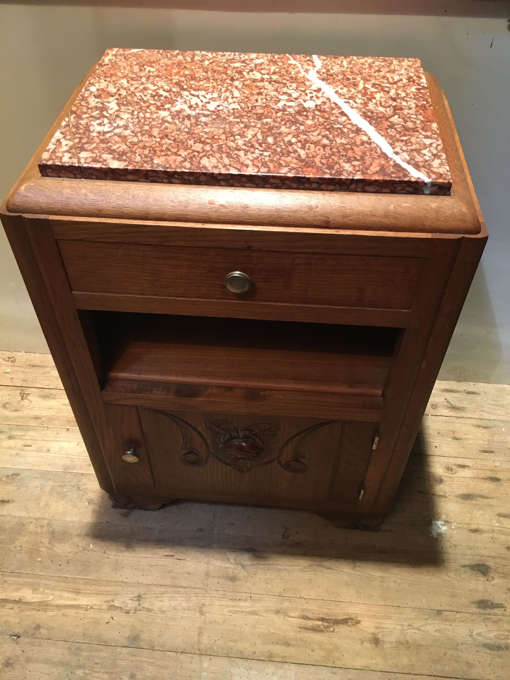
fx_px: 570
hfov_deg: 48.2
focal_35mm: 29
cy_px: 340
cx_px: 255
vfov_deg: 61.7
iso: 200
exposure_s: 1/17
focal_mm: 4.15
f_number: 2.2
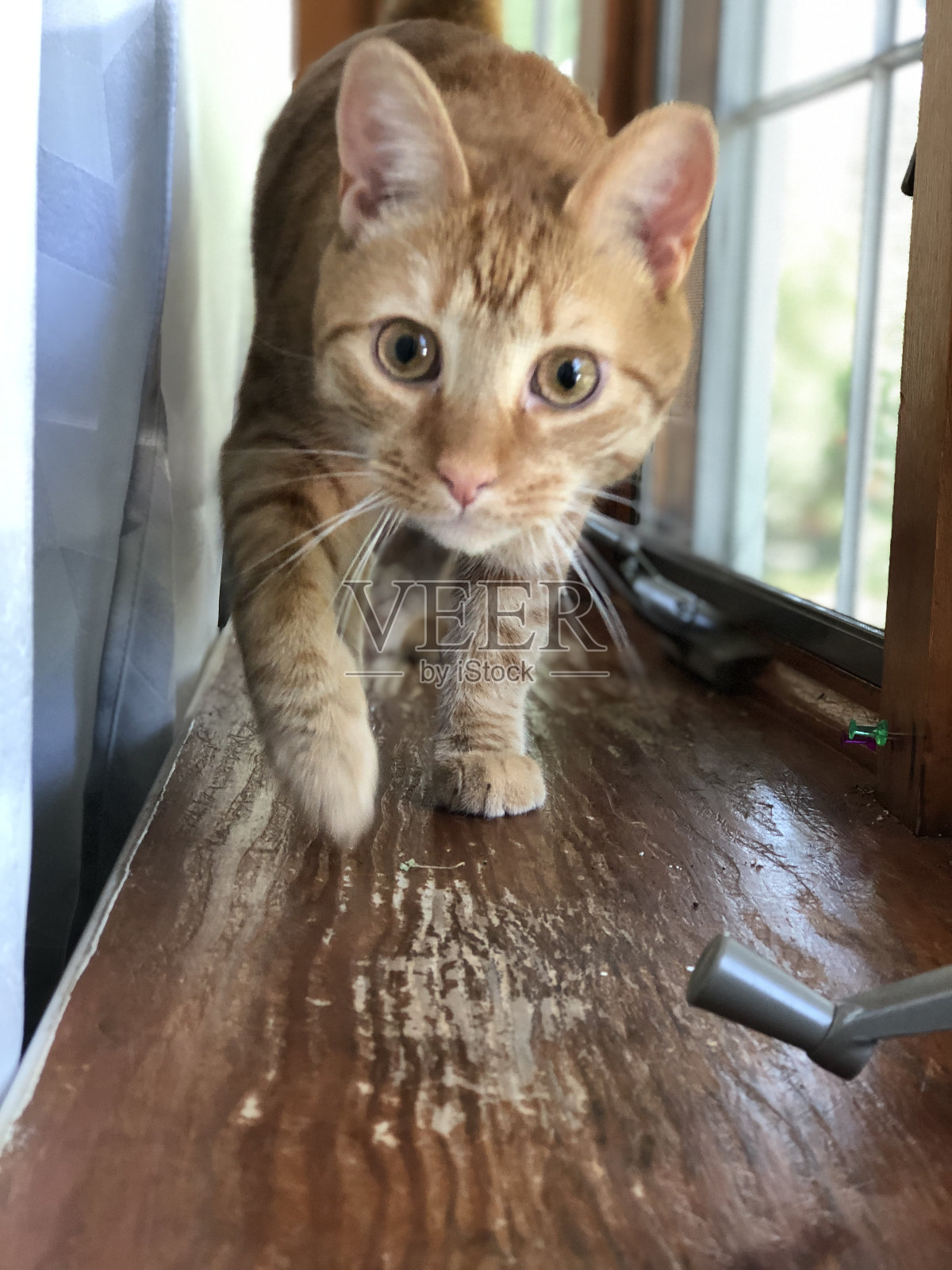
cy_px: 635
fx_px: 2090
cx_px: 476
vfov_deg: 33.8
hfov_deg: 25.7
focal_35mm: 57
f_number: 2.8
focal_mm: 6.6
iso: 250
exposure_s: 1/60
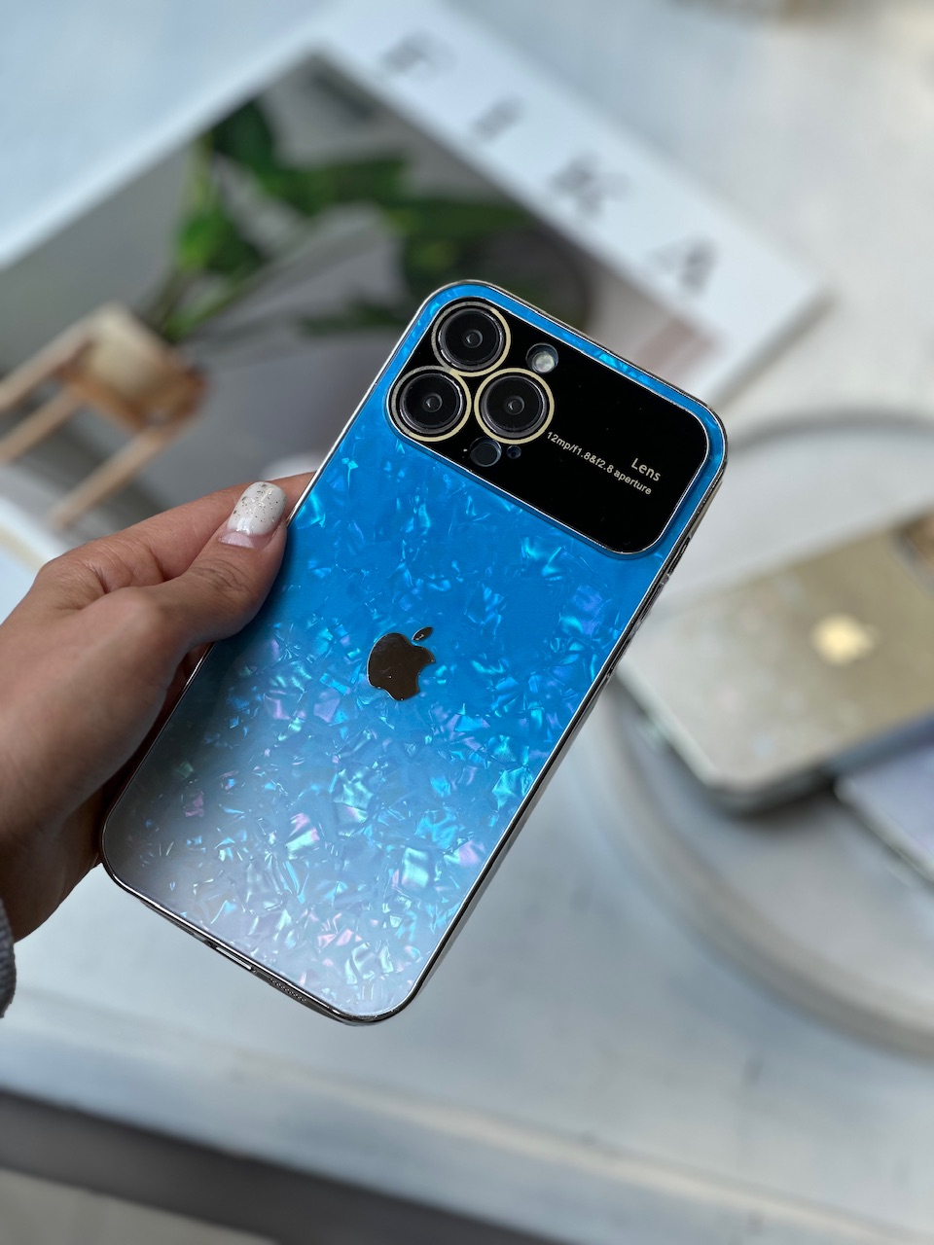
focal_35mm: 77
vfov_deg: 25.3
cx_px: 467
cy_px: 622
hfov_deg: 19.1
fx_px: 2770
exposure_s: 1/121
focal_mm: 9
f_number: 2.8
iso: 25
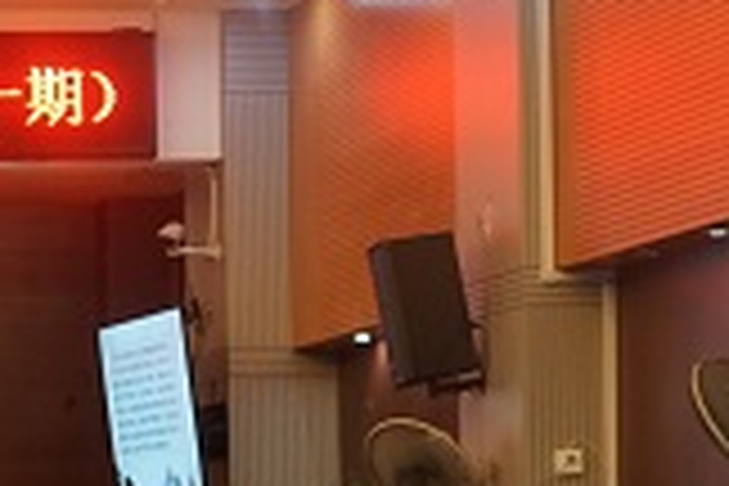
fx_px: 4191
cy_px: 668
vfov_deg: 6.6
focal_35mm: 207
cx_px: -468
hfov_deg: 9.6
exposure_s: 1/30
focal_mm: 42
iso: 800
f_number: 4.5
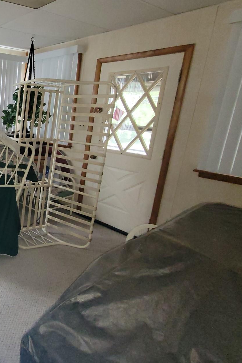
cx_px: -40
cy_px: 161
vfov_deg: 78.3
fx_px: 222
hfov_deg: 41.5
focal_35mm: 22
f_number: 2.2
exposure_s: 1/40
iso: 320
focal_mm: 2.2
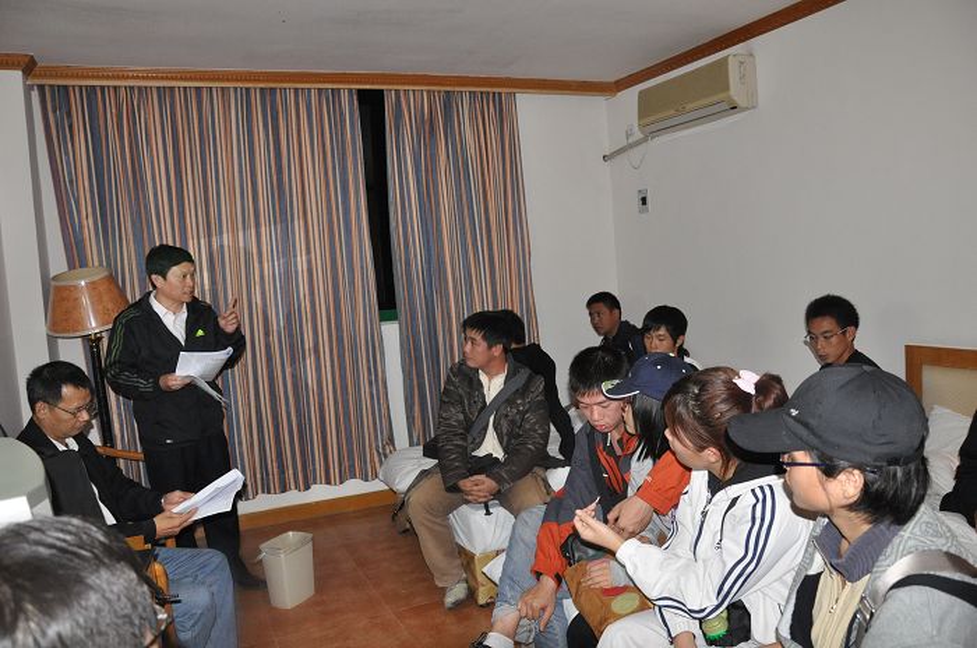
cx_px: 488
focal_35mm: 27
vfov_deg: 47.8
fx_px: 731
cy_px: 324
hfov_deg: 67.5
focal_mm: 18
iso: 1600
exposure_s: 1/60
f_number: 5
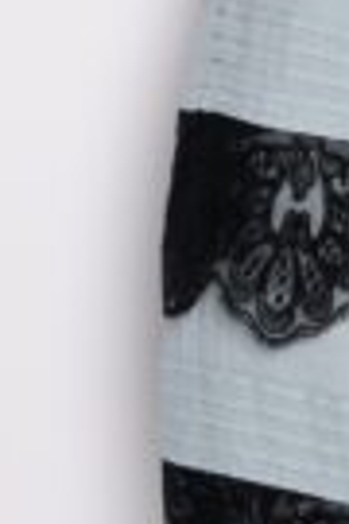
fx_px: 3097
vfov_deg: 9.2
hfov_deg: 6.4
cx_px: 547
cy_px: -421
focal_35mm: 213
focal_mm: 48
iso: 200
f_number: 8
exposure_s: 1/160
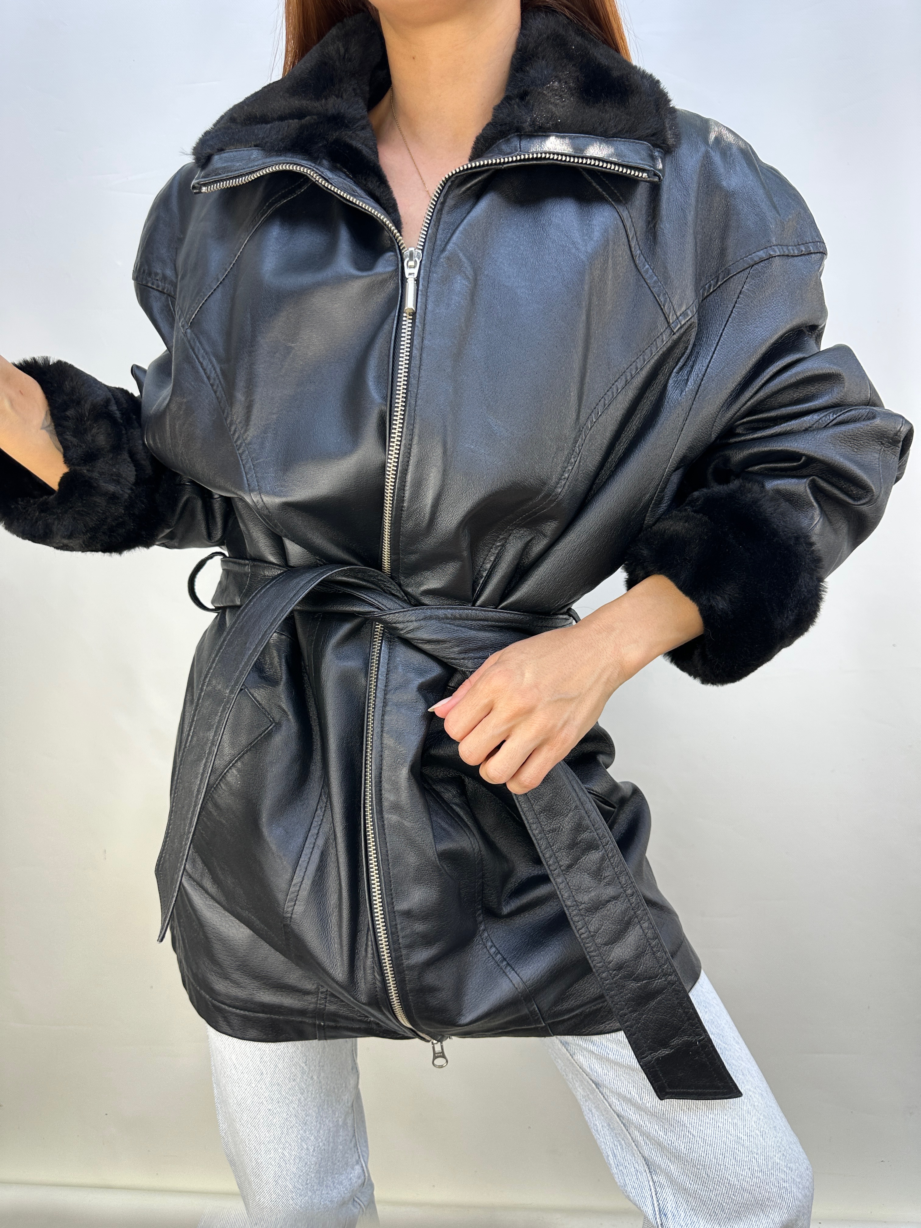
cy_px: 614
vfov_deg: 71.6
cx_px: 460
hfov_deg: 56.8
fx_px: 851
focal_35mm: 24
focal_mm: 6.86
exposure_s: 1/225
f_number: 1.78
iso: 64
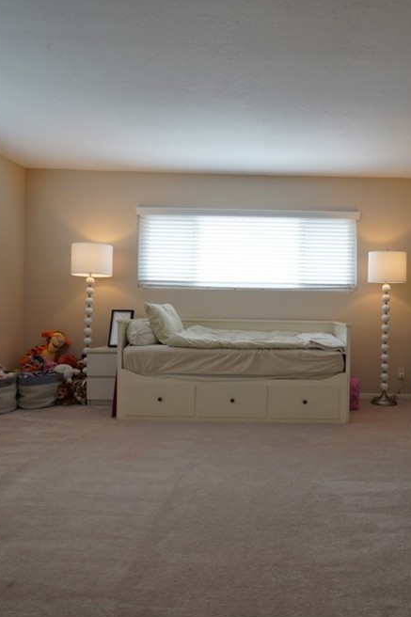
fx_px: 428
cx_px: 287
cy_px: 312
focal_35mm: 25
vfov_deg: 71.5
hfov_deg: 50.0
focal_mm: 16
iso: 200
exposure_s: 1/60
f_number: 4
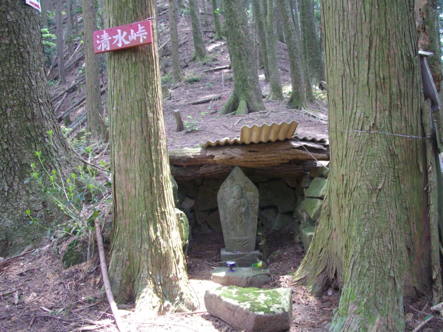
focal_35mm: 37
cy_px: 166
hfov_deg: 50.1
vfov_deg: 38.7
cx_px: 222
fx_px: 474
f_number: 2.8
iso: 234
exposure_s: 1/50
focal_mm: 6.2
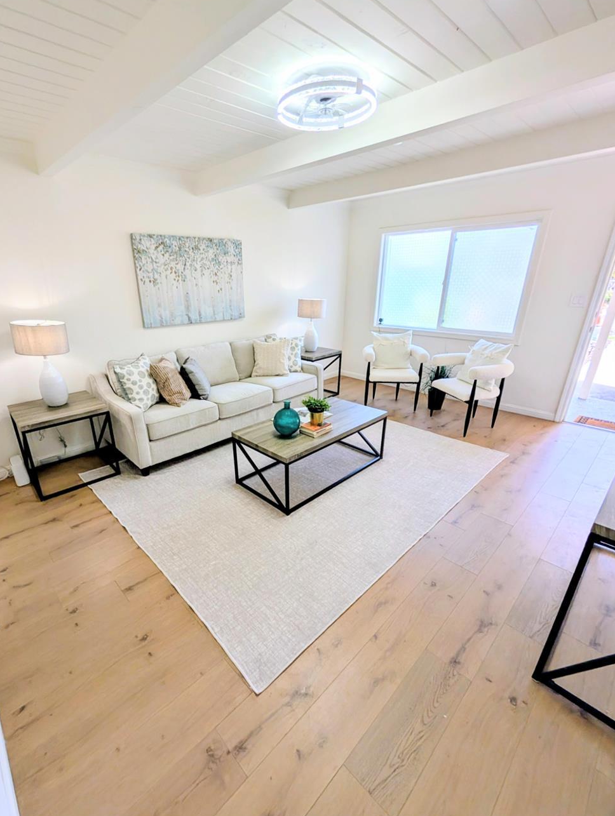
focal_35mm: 14
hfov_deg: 85.5
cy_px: 426
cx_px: 275
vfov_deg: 101.9
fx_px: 331
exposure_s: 1/382
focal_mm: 2.02
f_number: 1.7
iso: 55
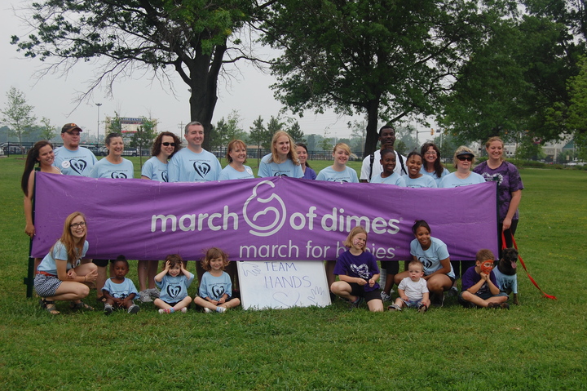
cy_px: 196
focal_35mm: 52
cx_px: 294
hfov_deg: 37.9
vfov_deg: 25.7
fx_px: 855
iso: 200
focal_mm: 35
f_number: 7.1
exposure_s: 1/200
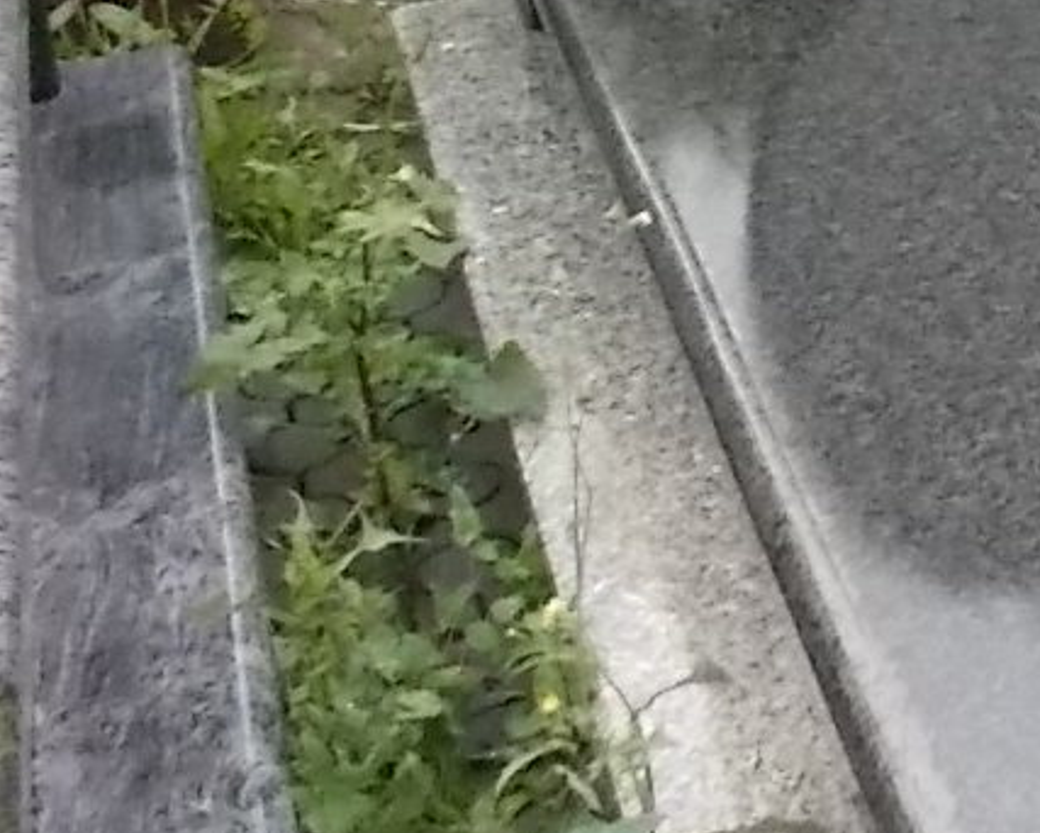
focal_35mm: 95
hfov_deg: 17.4
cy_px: -85
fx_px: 2925
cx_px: 1707
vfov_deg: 15.8
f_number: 8
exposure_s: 1/200
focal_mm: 4.6
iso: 400
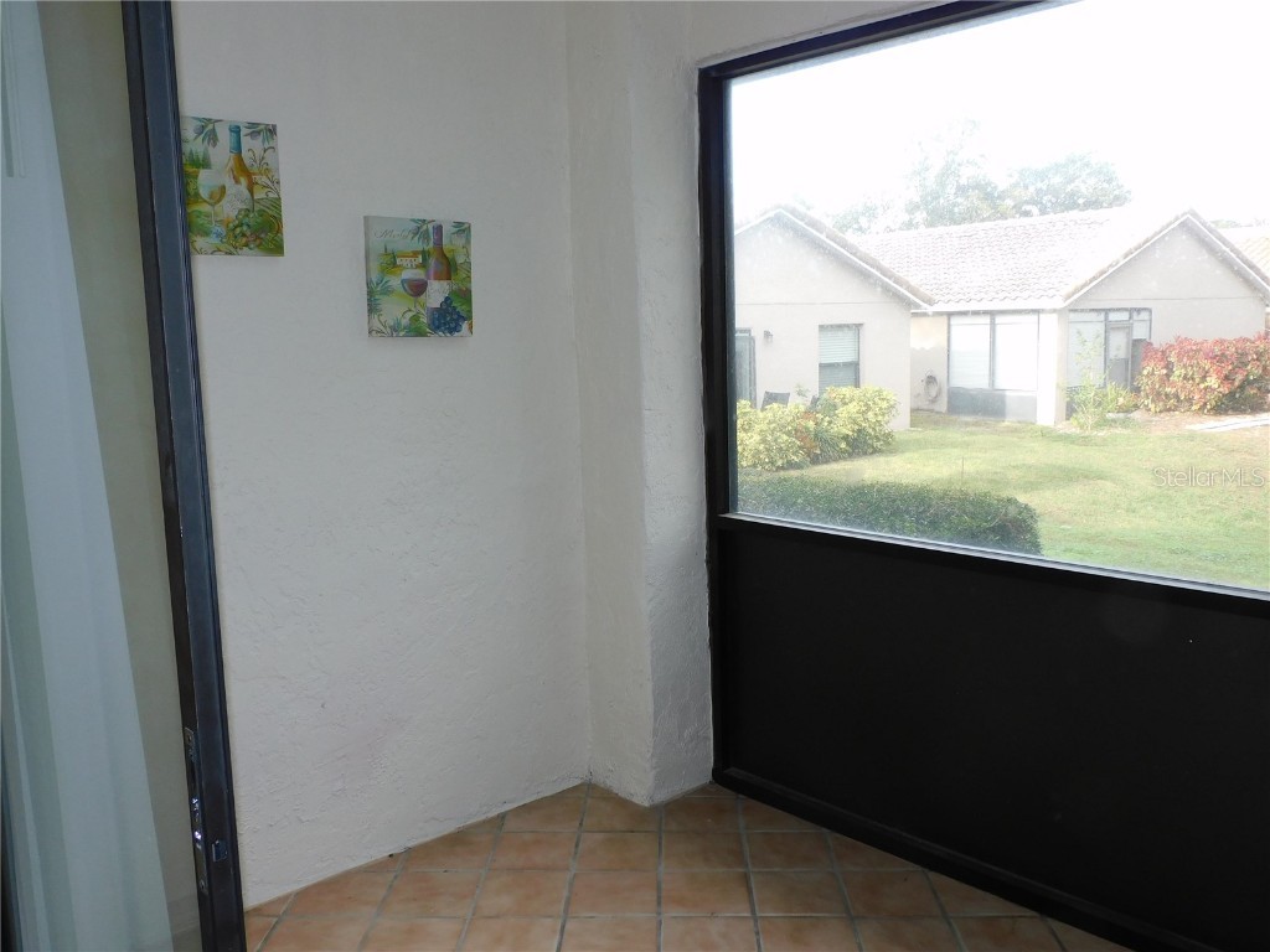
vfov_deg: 46.8
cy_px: 476
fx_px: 1101
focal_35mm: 30
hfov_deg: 60.0
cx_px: 635
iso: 125
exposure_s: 1/80
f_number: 3.5
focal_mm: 5.4
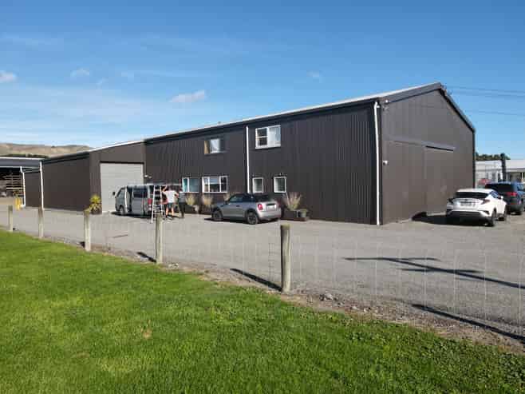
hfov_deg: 71.6
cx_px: 262
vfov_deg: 56.8
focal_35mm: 24
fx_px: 364
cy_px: 197
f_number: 2.8
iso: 100
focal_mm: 4.5
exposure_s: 1/640
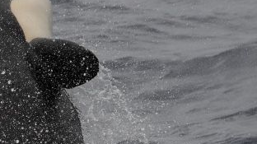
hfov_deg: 5.4
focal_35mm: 403
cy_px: 149
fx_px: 2744
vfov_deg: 3.0
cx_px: 46
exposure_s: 1/8000
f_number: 5
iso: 500
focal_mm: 150
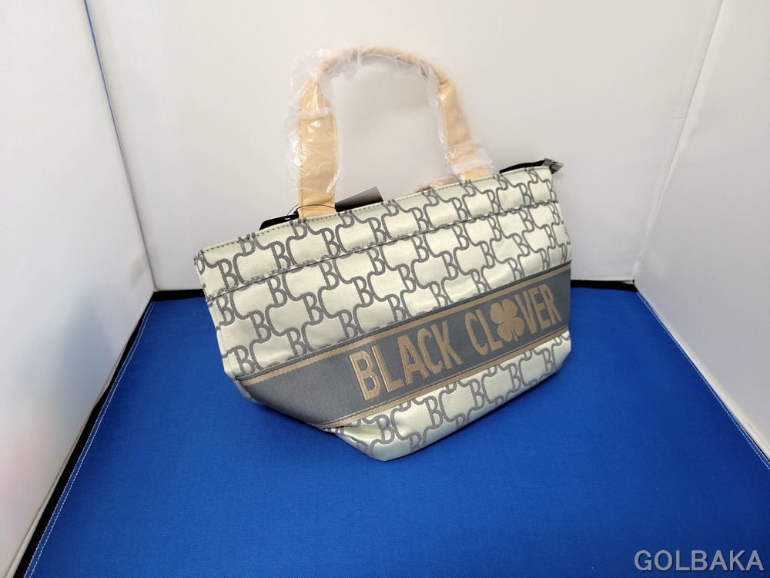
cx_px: 385
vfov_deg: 53.1
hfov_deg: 67.3
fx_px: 578
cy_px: 289
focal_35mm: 26
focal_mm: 5.4
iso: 250
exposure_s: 1/120
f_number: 1.8
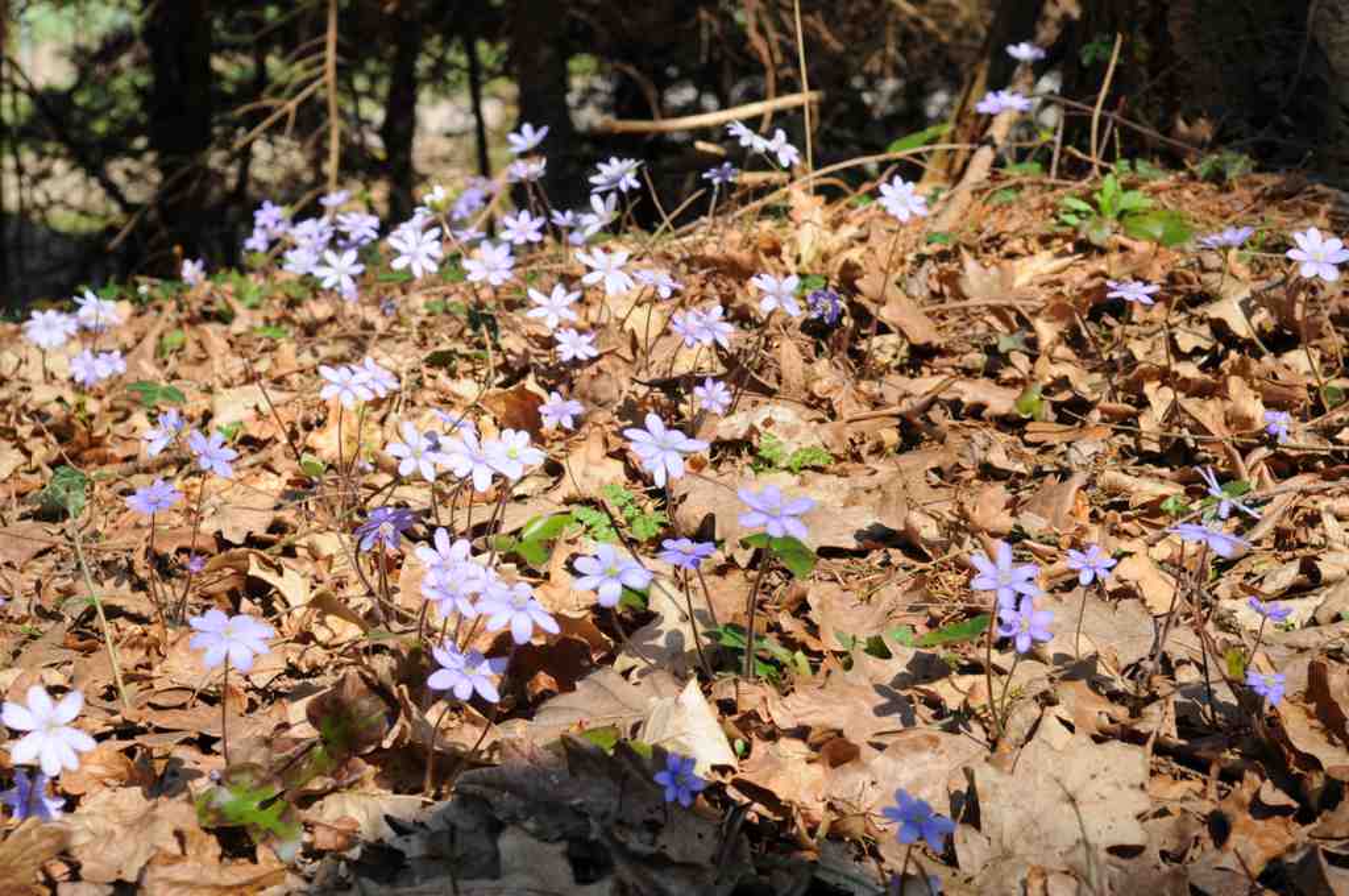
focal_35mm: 82
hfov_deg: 24.6
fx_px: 3088
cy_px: 448
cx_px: 674
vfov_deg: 16.5
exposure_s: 1/160
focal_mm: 55
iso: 200
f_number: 9
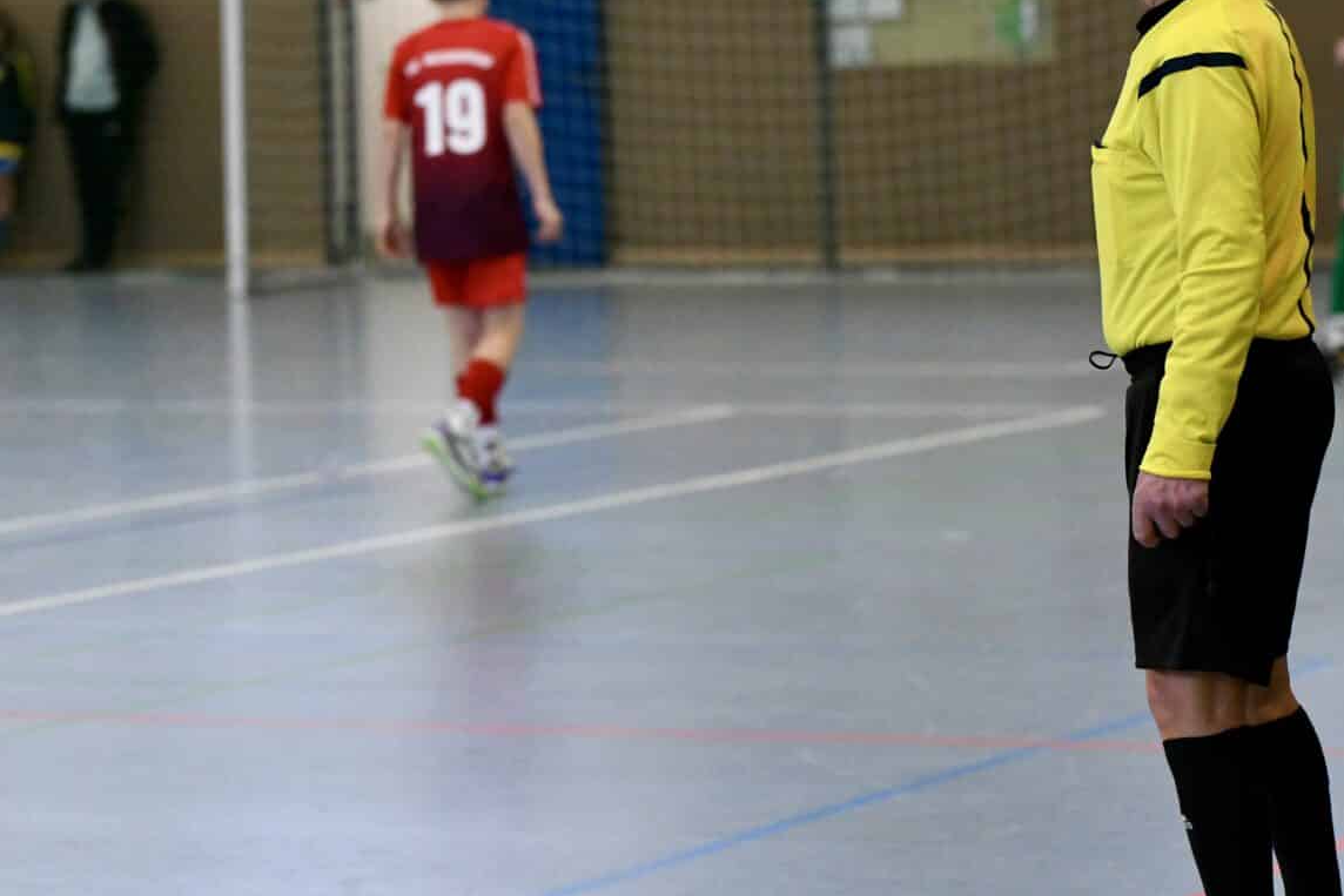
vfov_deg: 8.1
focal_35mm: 170
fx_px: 6347
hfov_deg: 12.1
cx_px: 694
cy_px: 271
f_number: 2.8
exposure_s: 1/1250
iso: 5000
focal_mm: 95
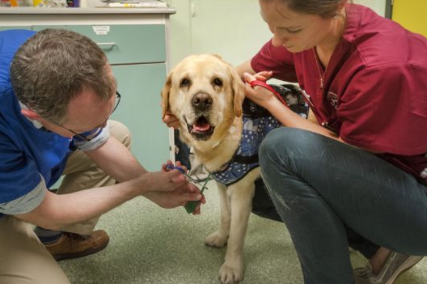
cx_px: 192
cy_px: 122
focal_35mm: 32
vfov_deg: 40.9
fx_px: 379
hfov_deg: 58.6
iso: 1250
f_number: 4
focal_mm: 22
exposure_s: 1/60
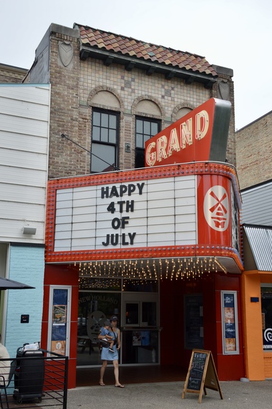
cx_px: 136
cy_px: 206
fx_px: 500
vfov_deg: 44.5
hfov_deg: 30.4
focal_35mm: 44
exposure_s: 1/200
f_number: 7.1
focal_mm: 28
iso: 100
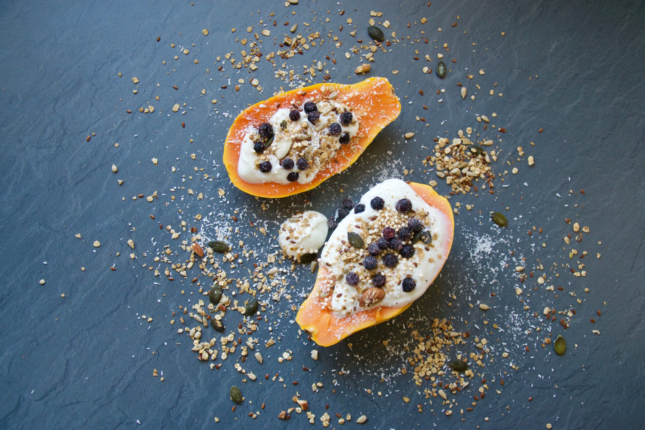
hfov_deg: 51.3
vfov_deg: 35.5
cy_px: 215
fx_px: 672
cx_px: 322
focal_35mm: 38
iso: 400
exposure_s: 1/50
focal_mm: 25
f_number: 4
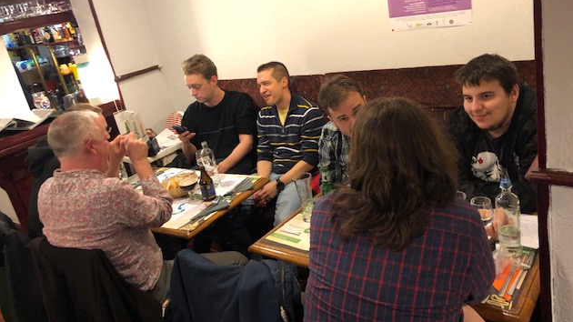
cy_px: 149
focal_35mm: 31
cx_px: 290
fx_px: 471
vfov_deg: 37.7
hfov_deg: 62.6
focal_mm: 3.99
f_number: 1.8
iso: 100
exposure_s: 1/6
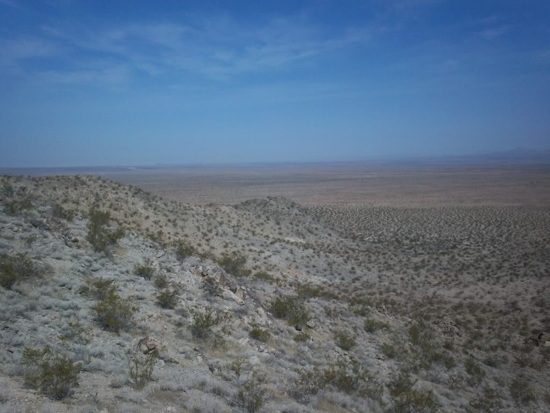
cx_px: 275
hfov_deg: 49.0
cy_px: 206
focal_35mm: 38
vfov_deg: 37.7
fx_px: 604
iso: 80
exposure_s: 1/1401
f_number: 4.5
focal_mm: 6.3
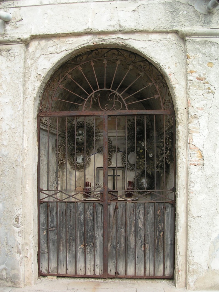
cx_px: 110
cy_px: 146
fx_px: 321
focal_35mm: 38
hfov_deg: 37.7
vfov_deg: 49.0
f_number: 5.6
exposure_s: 1/80
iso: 50
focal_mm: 5.8
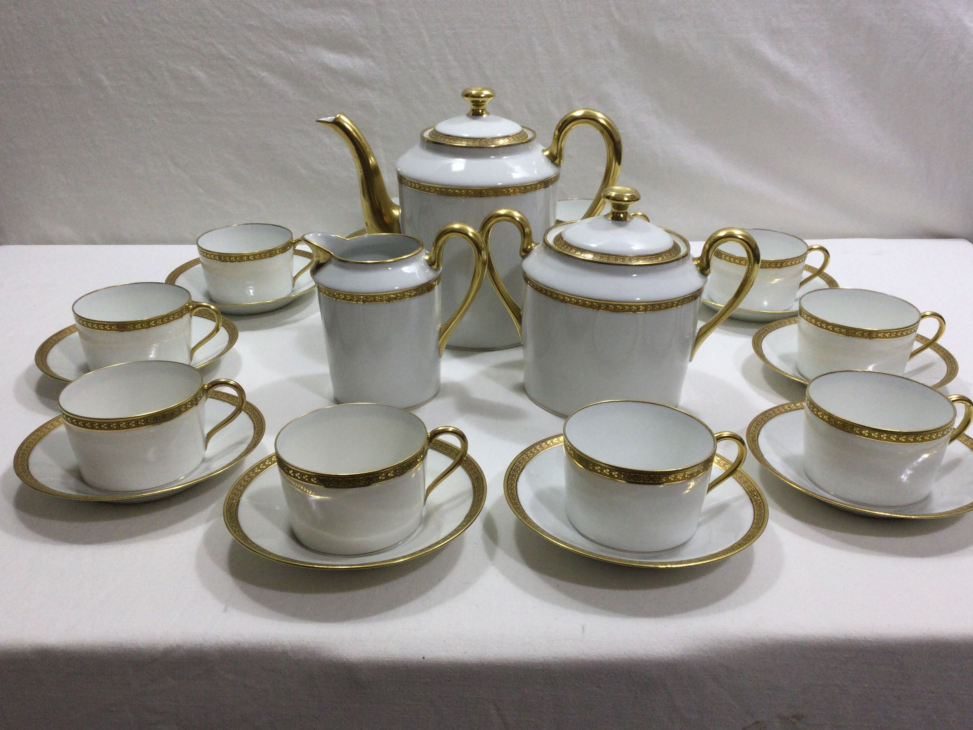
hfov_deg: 54.0
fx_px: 956
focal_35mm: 34
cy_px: 334
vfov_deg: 41.8
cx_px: 488
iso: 40
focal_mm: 3.3
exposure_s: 1/100
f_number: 2.4
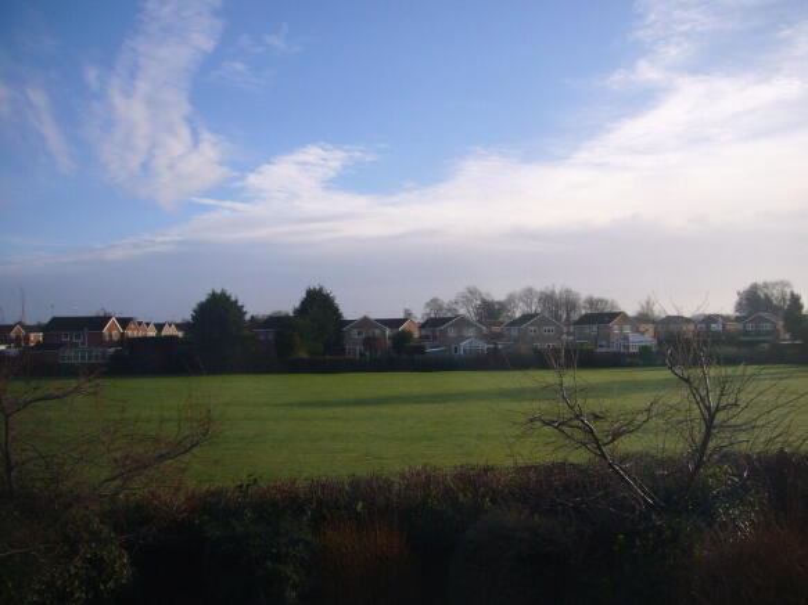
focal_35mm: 28
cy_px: 302
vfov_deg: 49.7
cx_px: 404
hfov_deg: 63.5
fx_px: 653
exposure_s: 1/160
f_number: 5.6
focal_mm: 4.6
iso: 80
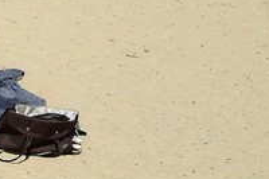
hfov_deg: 6.3
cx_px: -791
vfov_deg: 4.8
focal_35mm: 272
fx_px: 2031
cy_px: -323
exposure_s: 1/320
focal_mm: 34
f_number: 14
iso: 200
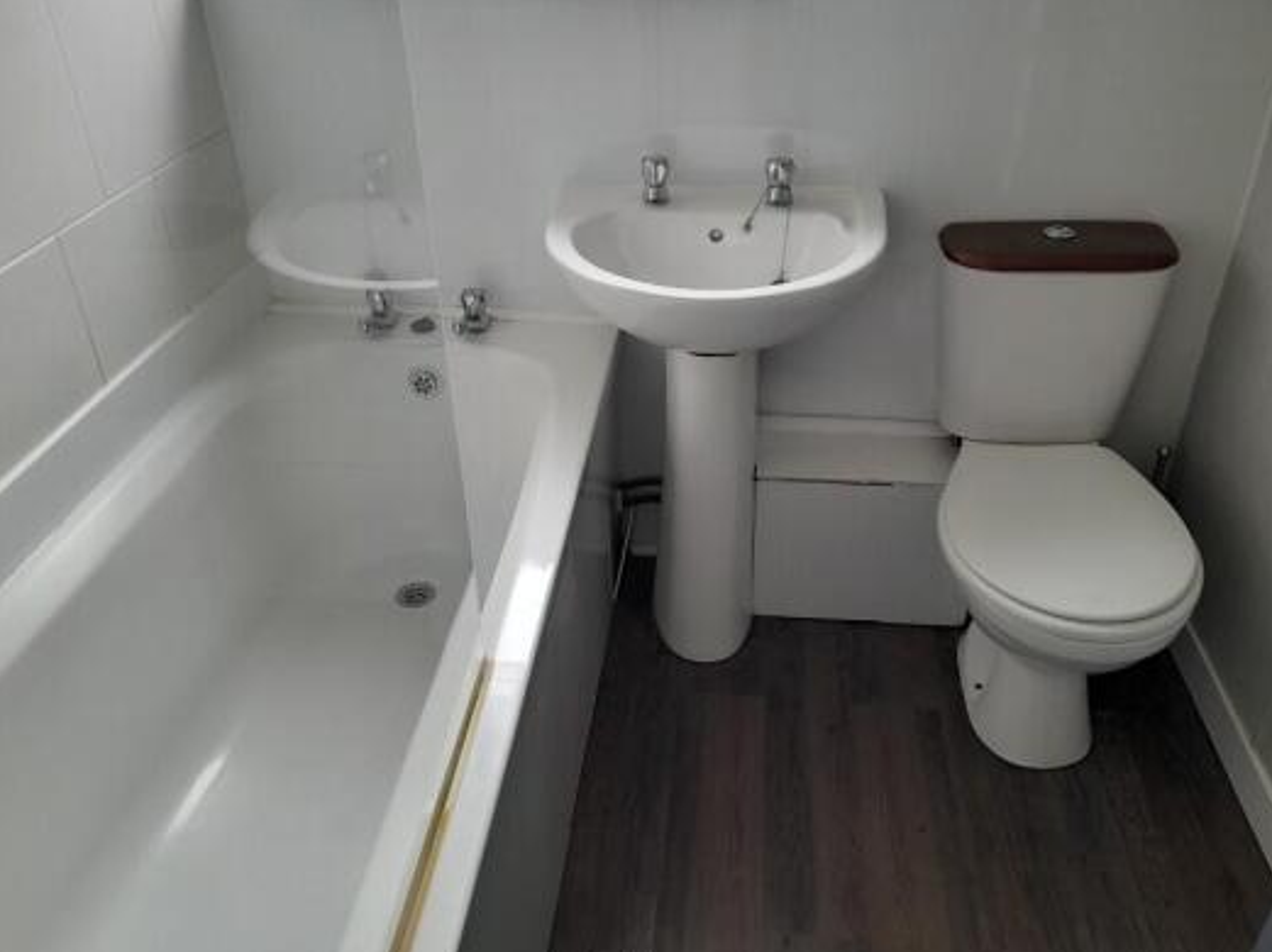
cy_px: 448
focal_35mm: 28
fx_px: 1028
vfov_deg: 49.7
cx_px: 665
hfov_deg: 63.4
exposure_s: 1/50
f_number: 2
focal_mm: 4.6
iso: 50
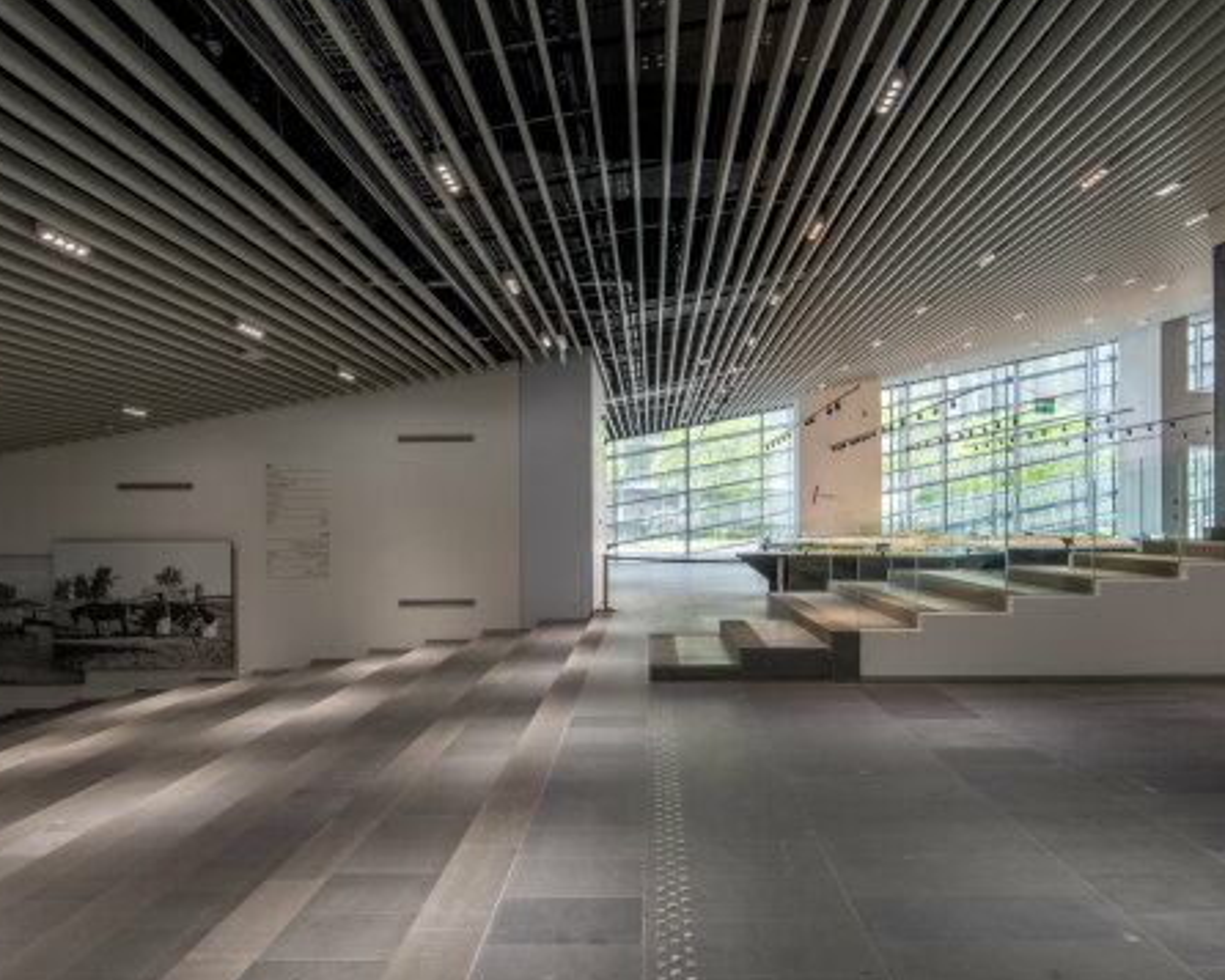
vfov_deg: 58.7
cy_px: 530
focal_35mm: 24
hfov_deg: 70.2
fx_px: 870
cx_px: 651
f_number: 10
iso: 100
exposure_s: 1/15
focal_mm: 19
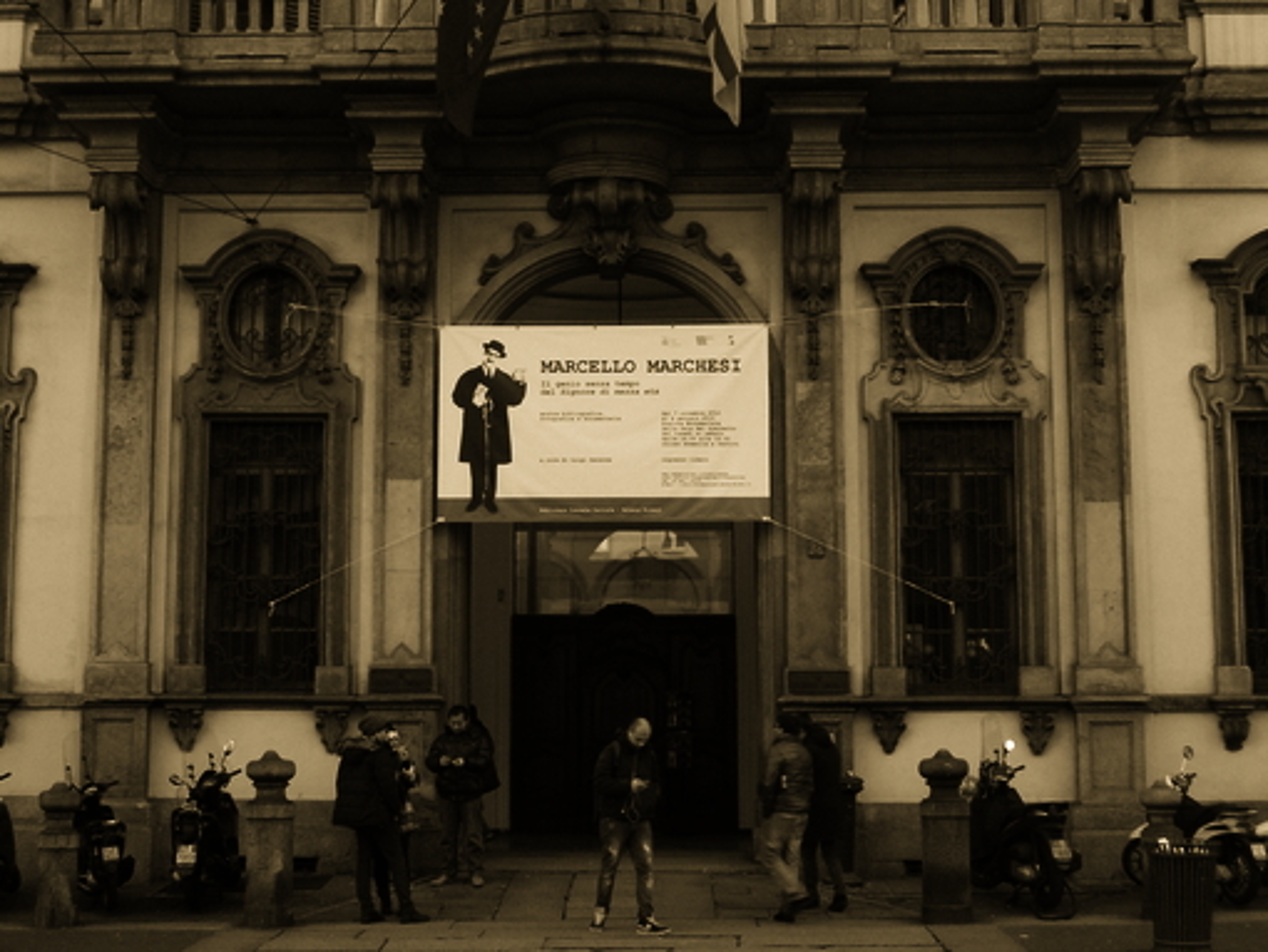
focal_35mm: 51
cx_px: 634
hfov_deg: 37.5
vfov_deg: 28.6
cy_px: 476
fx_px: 1869
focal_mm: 7.2
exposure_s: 1/25
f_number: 3.6
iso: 200
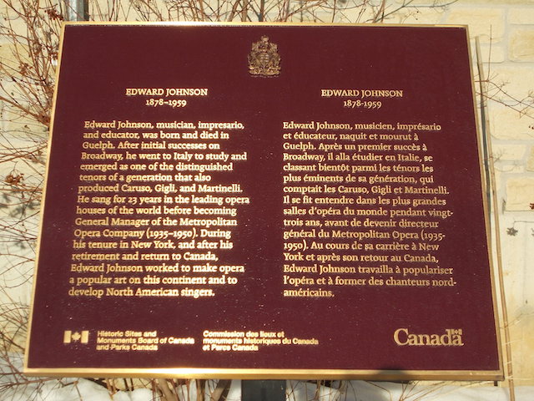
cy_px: 200
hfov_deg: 29.4
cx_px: 267
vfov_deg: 22.3
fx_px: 1018
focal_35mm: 66
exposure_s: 1/80
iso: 80
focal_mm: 11.8
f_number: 13.3
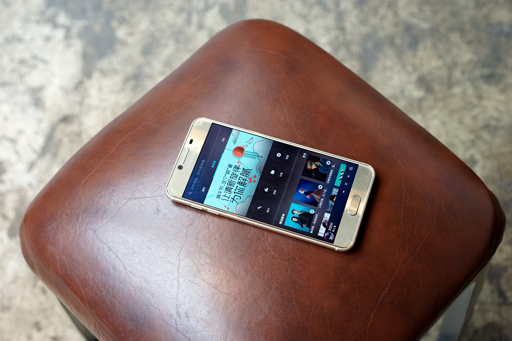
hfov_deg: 36.2
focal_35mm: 55
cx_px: 256
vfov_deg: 24.6
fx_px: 782
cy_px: 170
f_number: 6.3
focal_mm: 55
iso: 800
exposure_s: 1/160
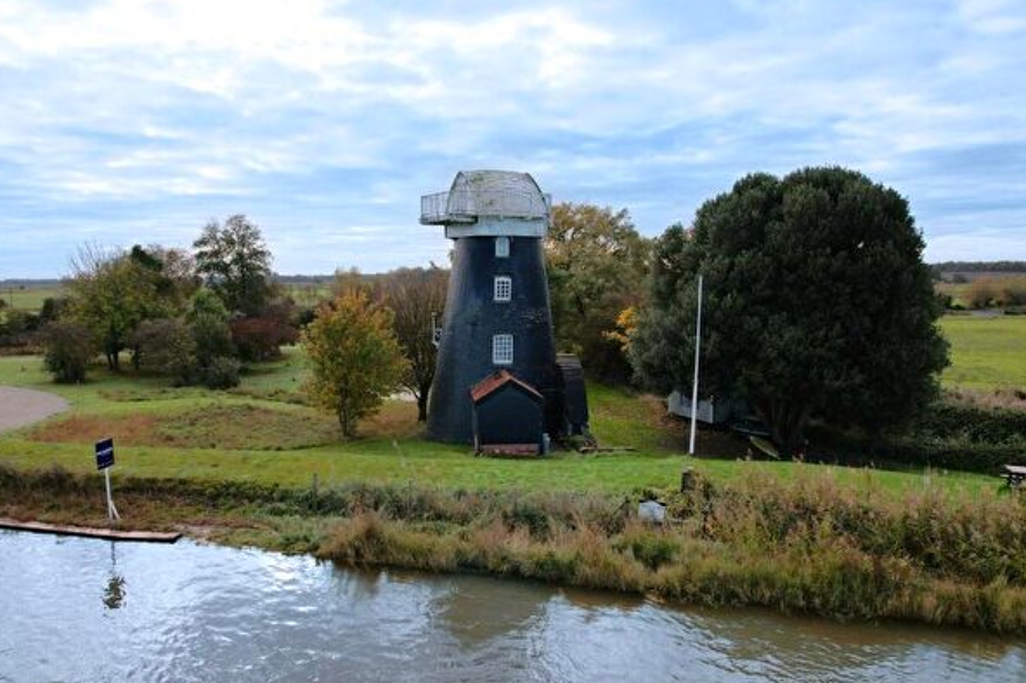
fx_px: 741
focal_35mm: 26
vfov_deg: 49.4
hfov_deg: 69.1
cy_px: 381
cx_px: 442
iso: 100
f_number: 2.8
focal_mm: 8.38
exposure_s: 1/120
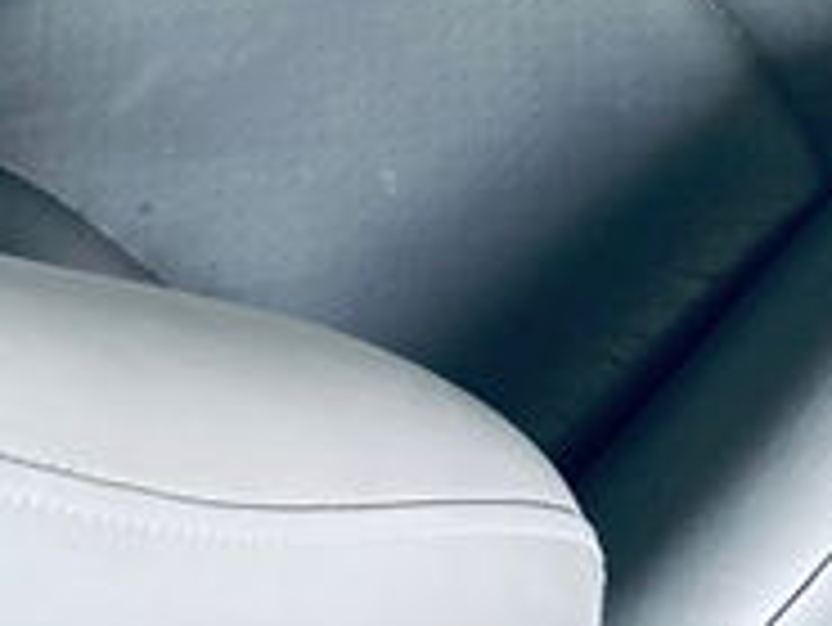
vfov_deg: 12.7
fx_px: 2597
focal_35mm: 108
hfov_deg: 18.2
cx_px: 504
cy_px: -423
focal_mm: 4.25
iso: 320
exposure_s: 1/33
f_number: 1.8
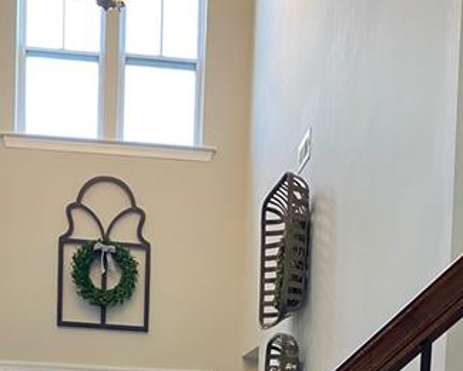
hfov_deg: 31.4
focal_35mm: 60
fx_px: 822
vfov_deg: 22.6
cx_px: 222
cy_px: 484
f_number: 1.8
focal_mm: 4.25
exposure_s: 1/60
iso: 100
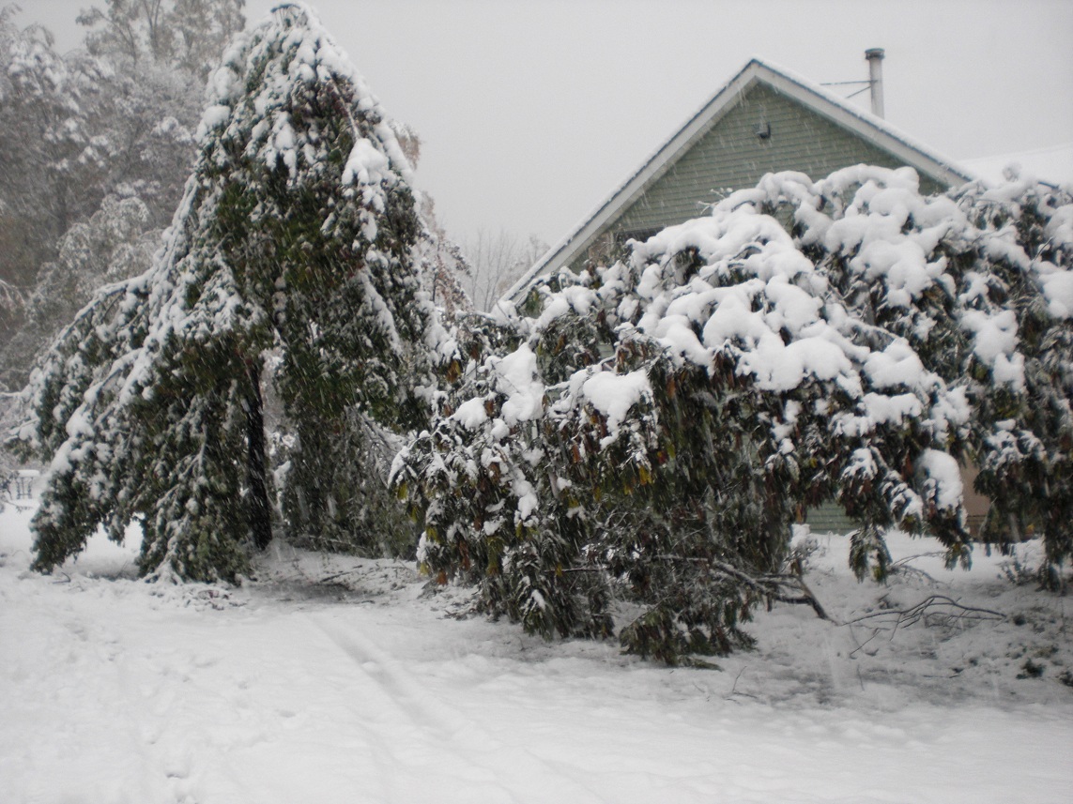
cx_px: 536
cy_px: 402
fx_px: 1178
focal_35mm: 38
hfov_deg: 49.0
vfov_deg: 37.7
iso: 100
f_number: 3.1
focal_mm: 6.3
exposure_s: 1/80
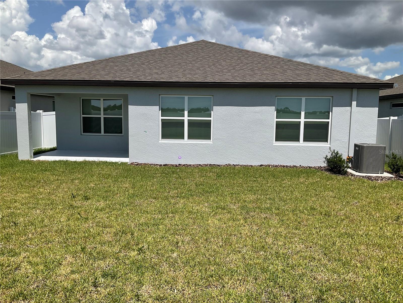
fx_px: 338
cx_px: 202
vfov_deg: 48.2
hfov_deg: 61.7
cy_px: 152
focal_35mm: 29
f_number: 1.8
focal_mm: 3
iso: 16
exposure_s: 1/3534
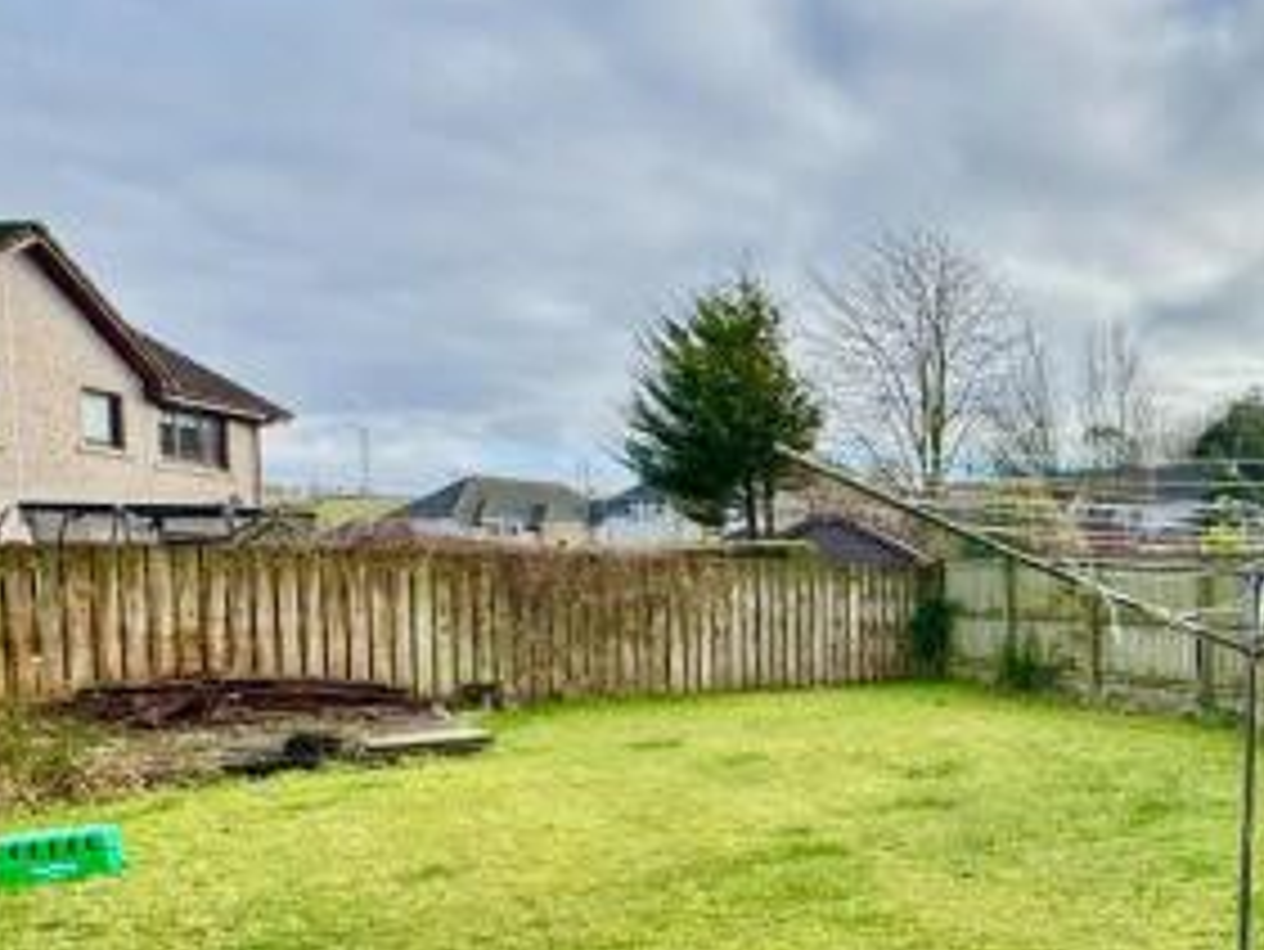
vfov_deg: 47.3
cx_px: 1145
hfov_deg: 53.6
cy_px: 655
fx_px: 1059
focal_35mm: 29
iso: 40
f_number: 2.2
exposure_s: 1/932
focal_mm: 2.22
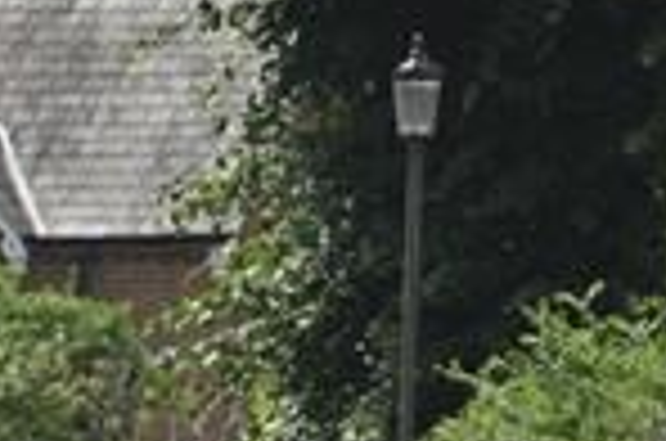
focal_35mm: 704
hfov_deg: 2.9
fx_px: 12996
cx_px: -162
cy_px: 551
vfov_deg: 1.9
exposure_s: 1/800
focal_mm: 160
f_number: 7.1
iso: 320
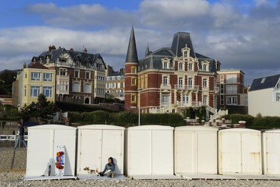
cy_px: 94
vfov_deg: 22.6
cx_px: 140
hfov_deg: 33.4
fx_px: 467
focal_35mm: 60
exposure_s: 1/160
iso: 200
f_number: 13
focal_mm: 60
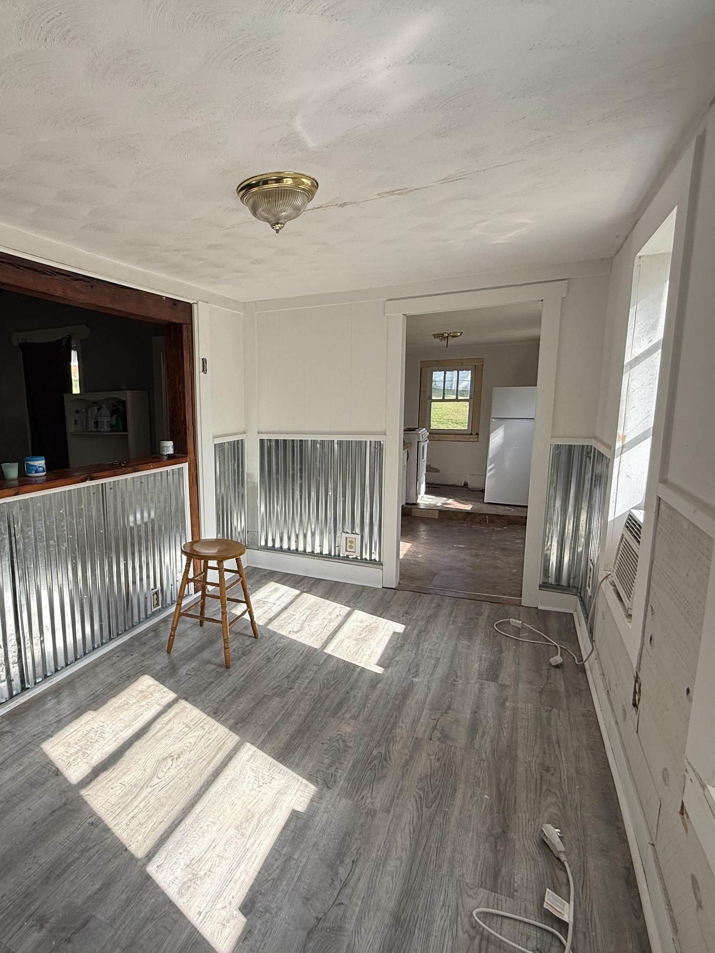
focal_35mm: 19
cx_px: 221
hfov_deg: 66.3
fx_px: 523
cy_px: 481
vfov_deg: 84.7
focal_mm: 2.22
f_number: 2.2
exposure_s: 1/242
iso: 50
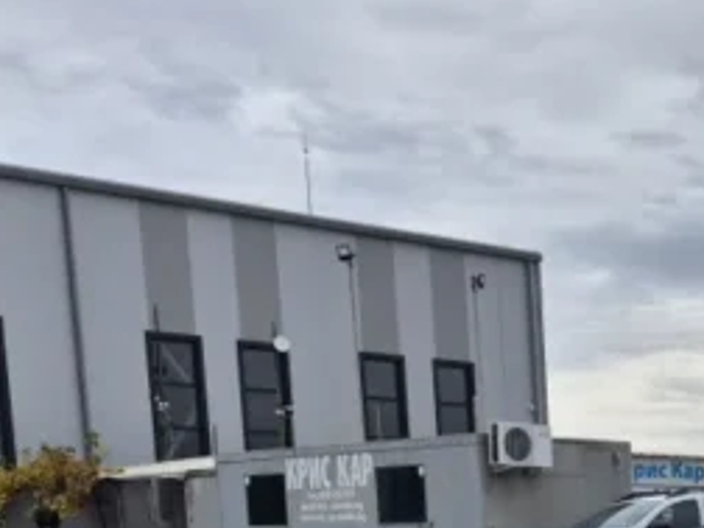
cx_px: 922
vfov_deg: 19.2
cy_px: 712
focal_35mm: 70
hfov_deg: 24.2
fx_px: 1424
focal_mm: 5.4
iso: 25
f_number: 1.8
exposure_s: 1/1528
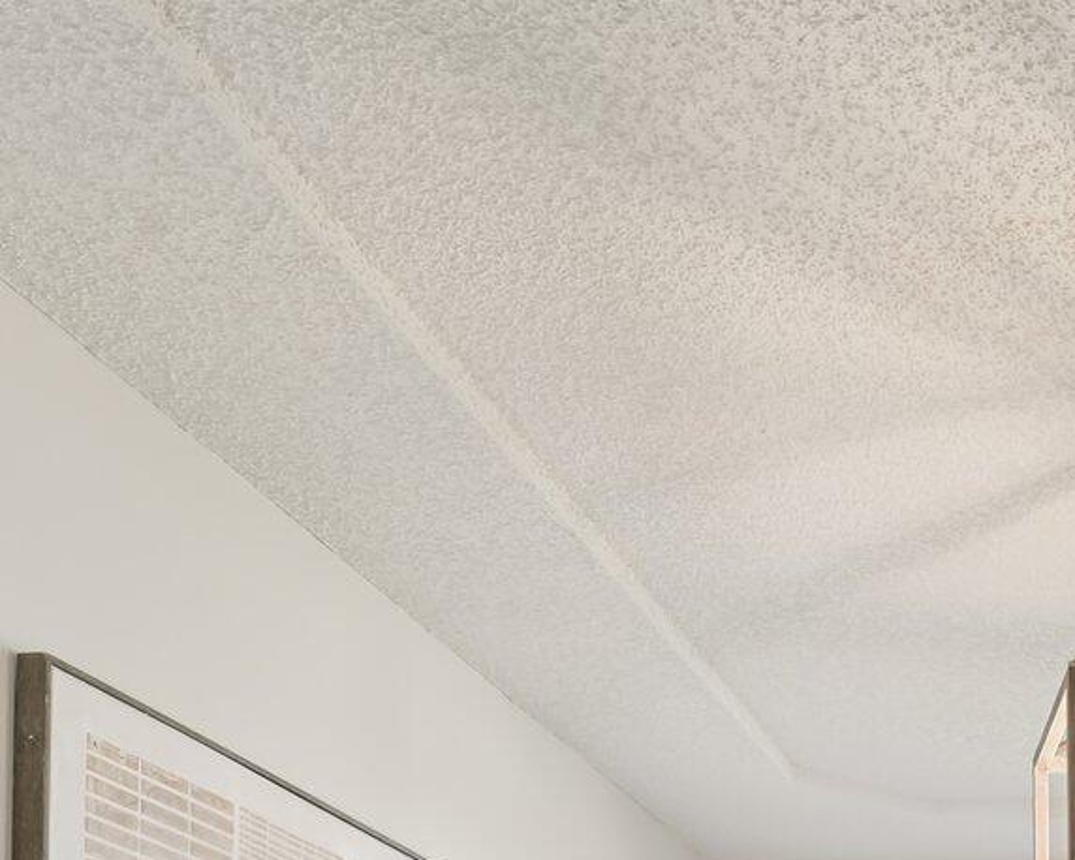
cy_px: 1280
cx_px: 1203
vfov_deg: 24.9
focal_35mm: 47
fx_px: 1496
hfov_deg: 33.9
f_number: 9
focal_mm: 14
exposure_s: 1/8
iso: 100
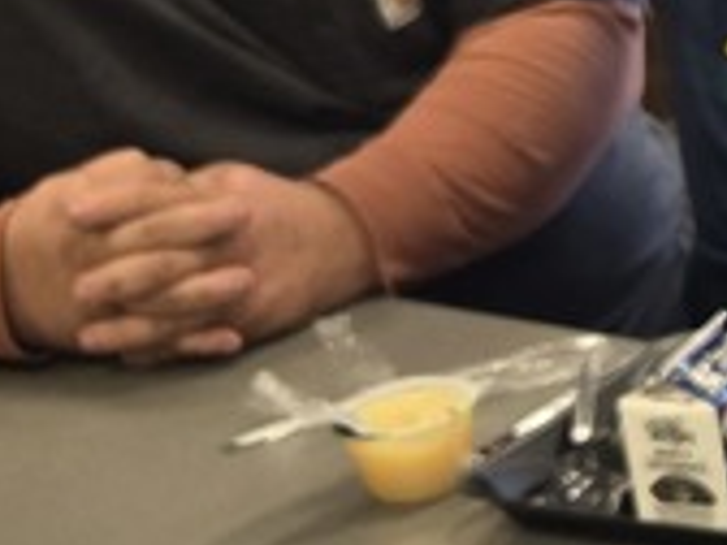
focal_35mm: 140
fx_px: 2940
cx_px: 1441
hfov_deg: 12.5
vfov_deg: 10.5
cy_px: 26
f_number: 1.8
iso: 80
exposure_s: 1/61.5
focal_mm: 5.4
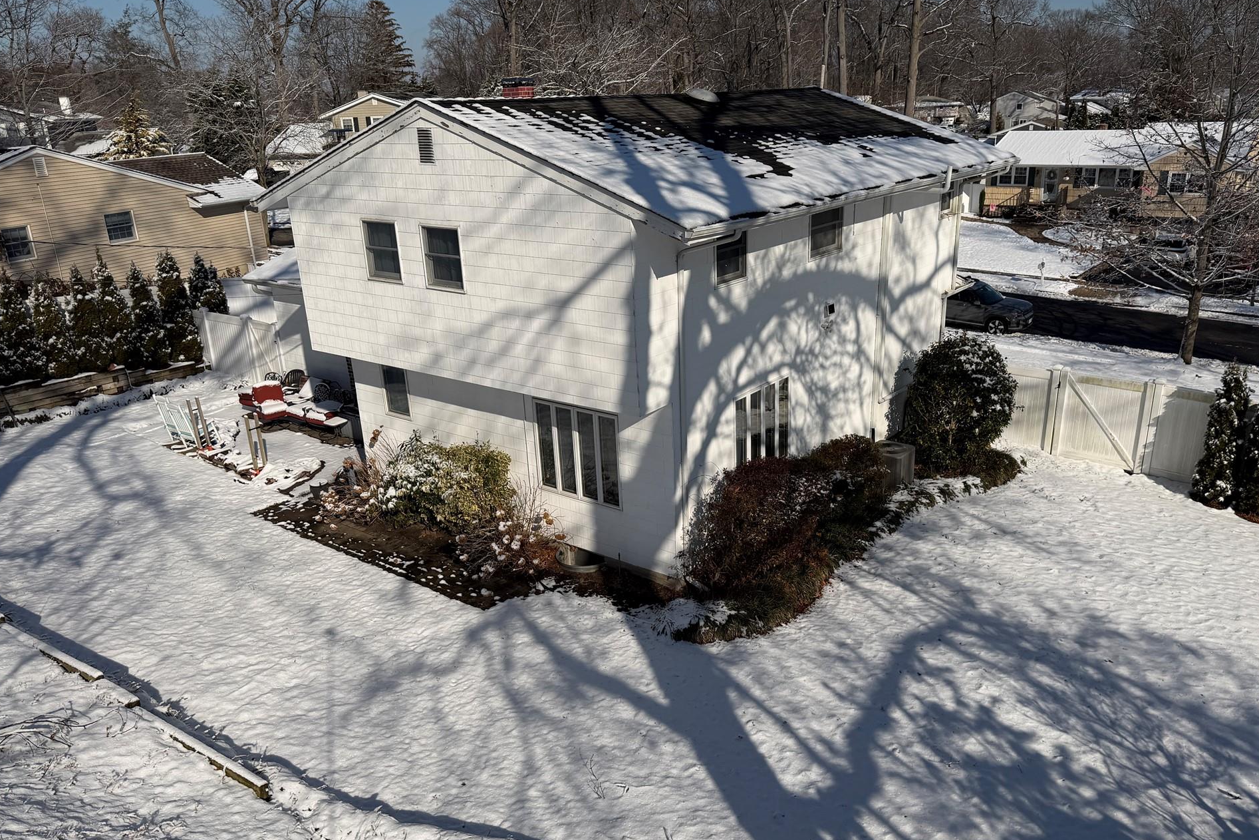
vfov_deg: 47.9
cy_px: 437
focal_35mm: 27
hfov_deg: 67.4
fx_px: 944
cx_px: 650
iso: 80
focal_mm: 6.76
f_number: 1.78
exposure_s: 1/14286
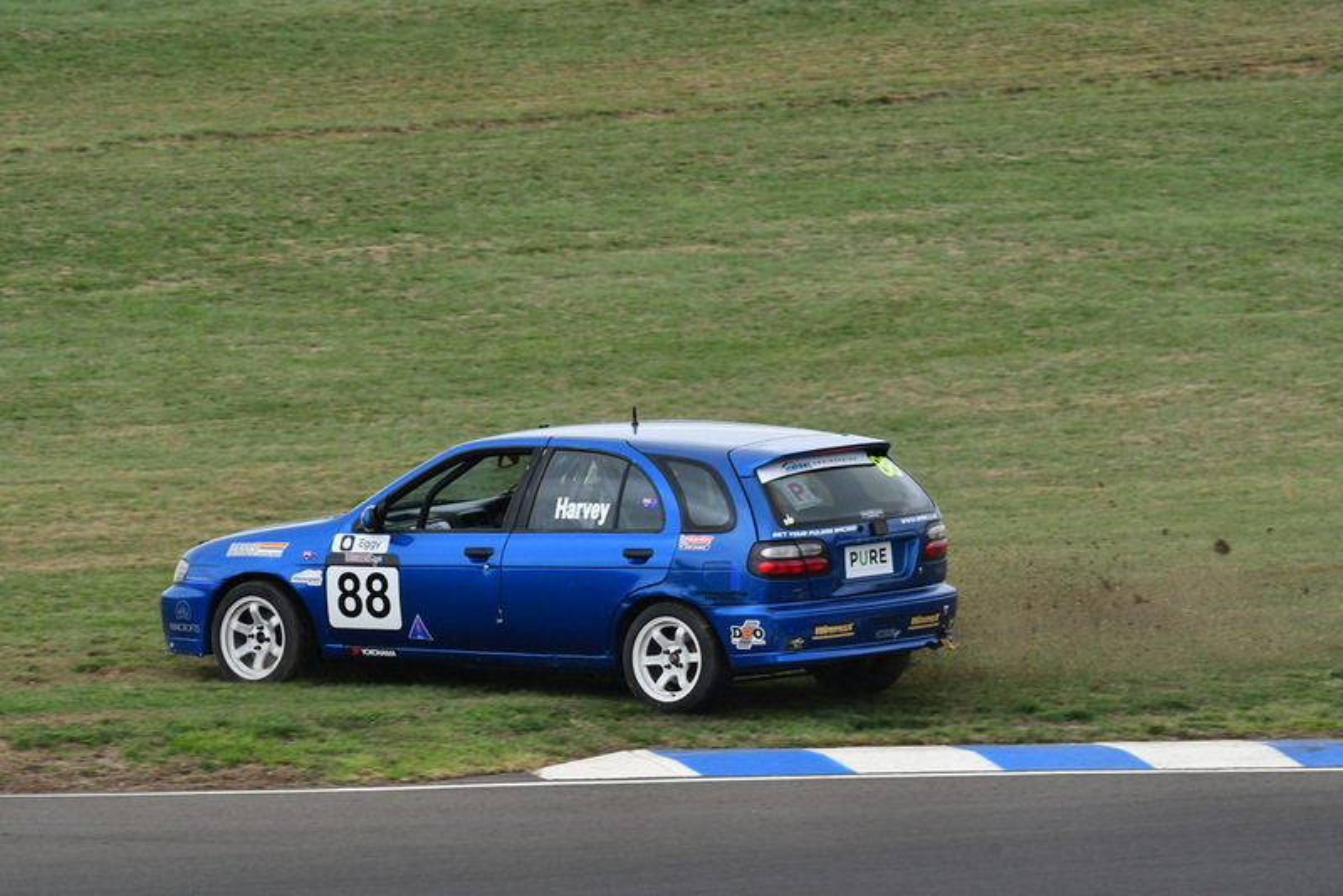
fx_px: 17912
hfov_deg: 4.3
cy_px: 448
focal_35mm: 480
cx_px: 672
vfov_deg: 2.9
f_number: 11
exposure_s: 1/640
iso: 800
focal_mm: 320
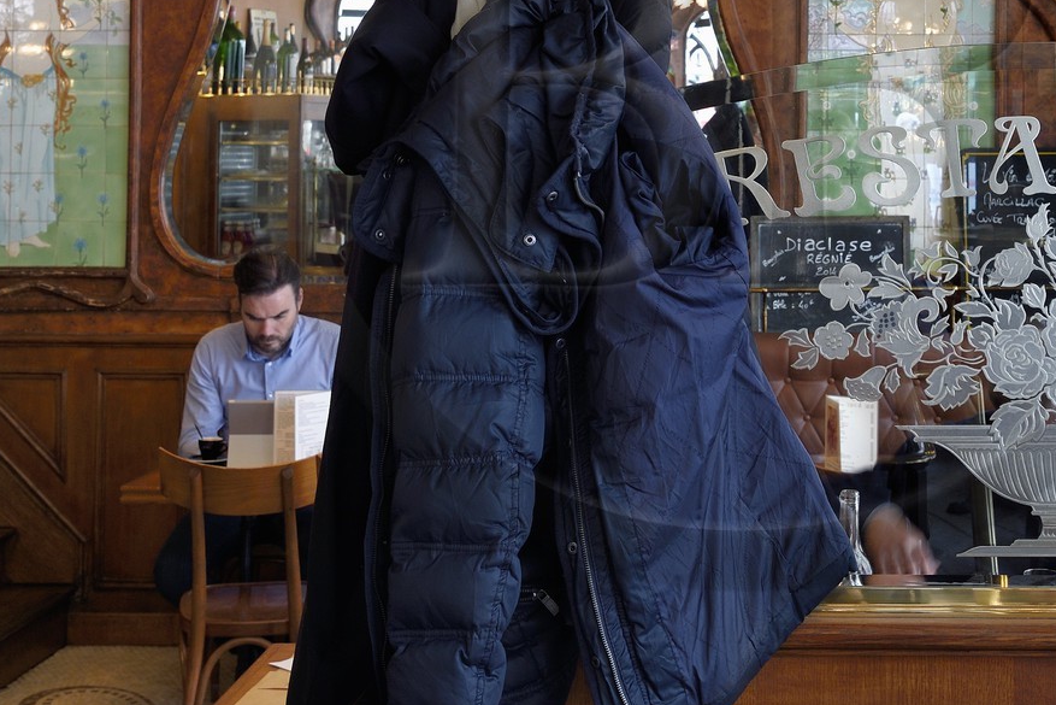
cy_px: 88
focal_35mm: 62
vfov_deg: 21.5
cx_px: 742
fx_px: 1819
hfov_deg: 32.0
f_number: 9
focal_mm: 34
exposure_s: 1/13
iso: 400
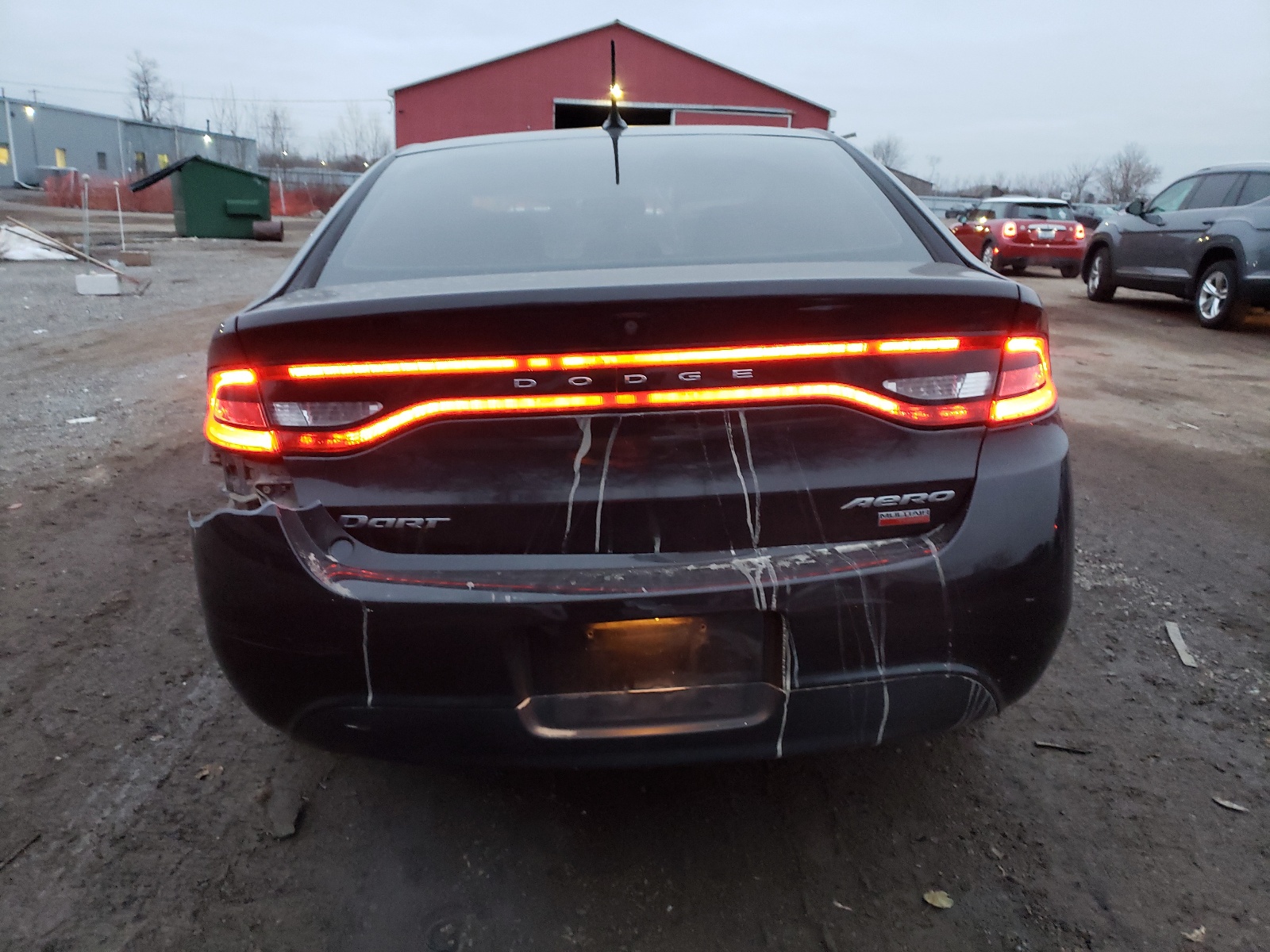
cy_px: 476
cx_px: 635
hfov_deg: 67.3
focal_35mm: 26
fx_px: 954
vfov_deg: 53.1
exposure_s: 1/30
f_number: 1.5
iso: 301
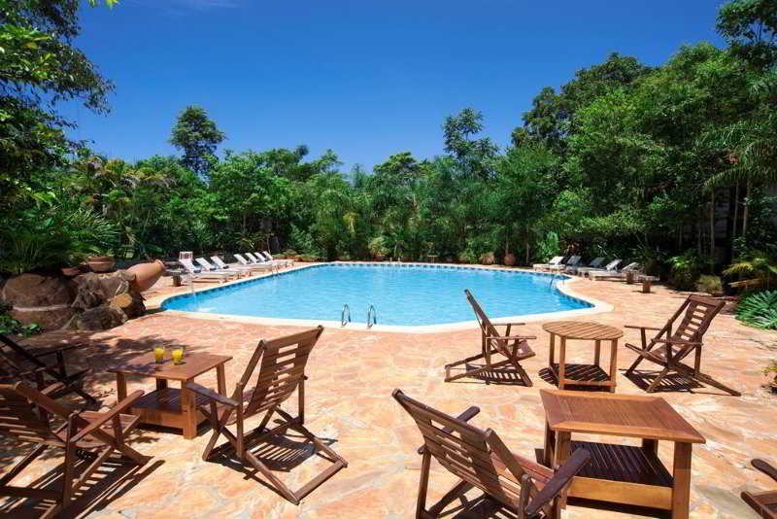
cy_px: 260
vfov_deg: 67.4
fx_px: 389
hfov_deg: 90.0
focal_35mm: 18
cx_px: 388
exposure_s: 1/200
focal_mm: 18
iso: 100
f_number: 11
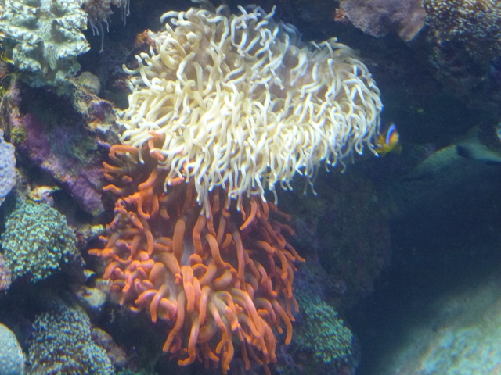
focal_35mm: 57
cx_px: 250
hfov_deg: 33.8
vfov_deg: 25.7
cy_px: 188
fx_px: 825
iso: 400
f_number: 4.4
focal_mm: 10.1
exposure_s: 1/15
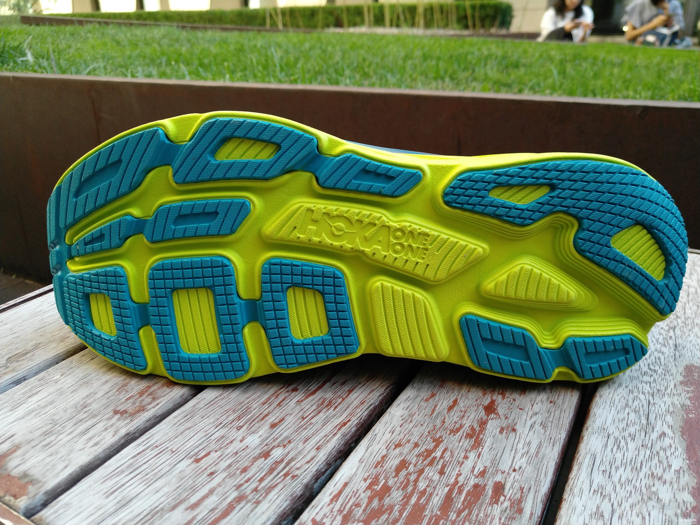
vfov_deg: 51.4
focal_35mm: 27
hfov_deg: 65.3
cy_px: 262
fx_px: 546
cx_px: 350
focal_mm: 3.95
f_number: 1.8
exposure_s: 1/100
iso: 100
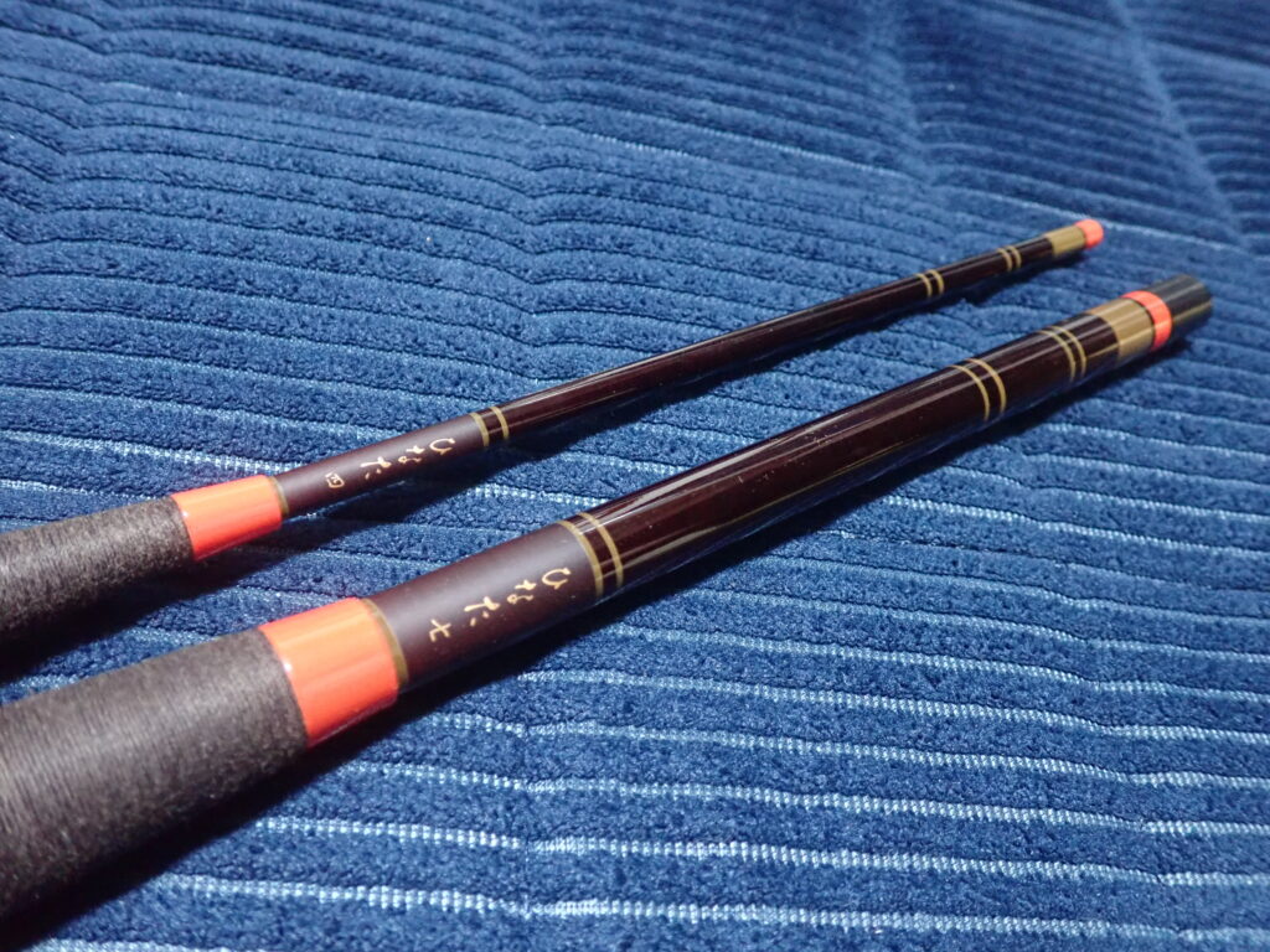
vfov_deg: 46.8
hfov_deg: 60.0
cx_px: 635
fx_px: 1101
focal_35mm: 30
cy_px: 476
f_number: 2.3
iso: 1250
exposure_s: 1/30
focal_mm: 5.5
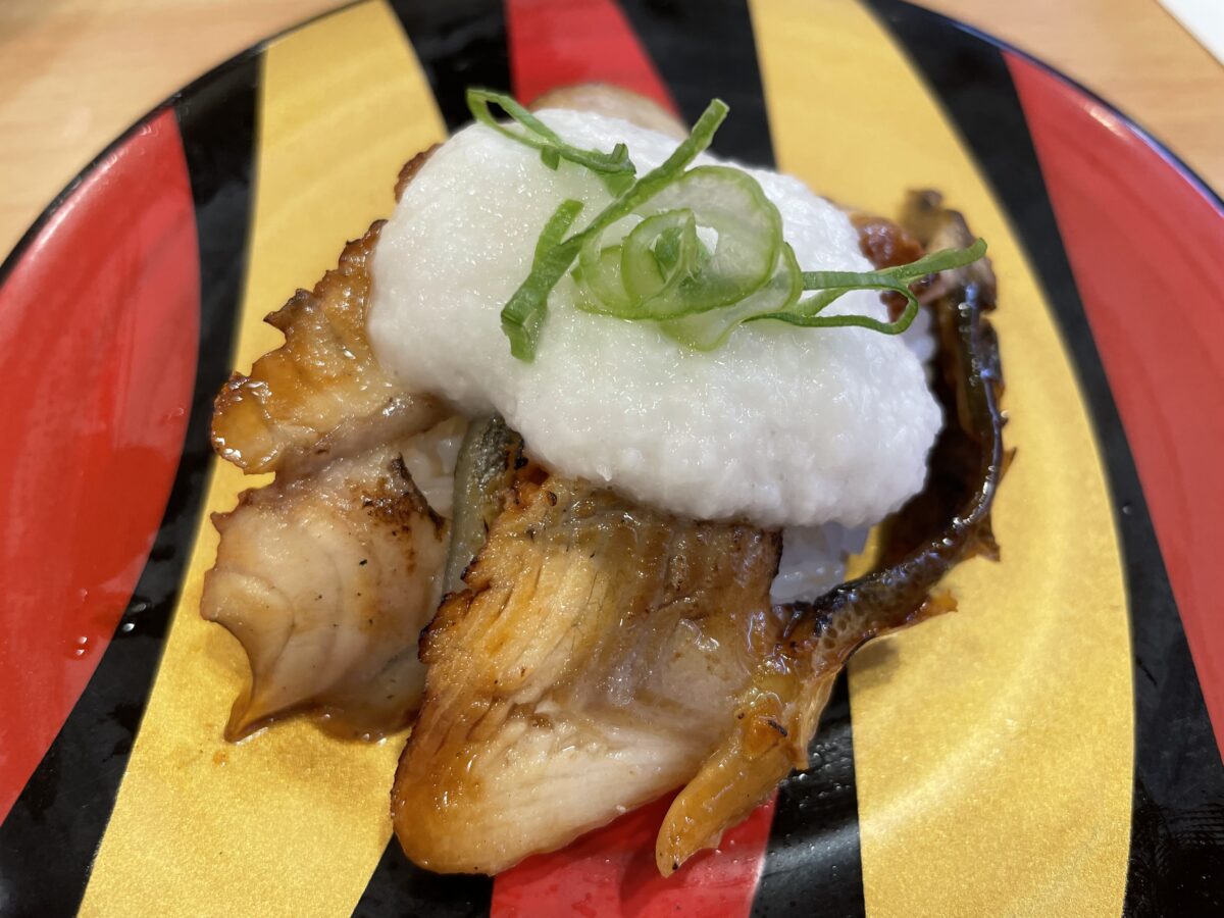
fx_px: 919
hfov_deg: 67.3
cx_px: 612
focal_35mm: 26
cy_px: 459
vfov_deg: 53.1
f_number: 1.6
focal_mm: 4.2
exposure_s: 1/100
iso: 100
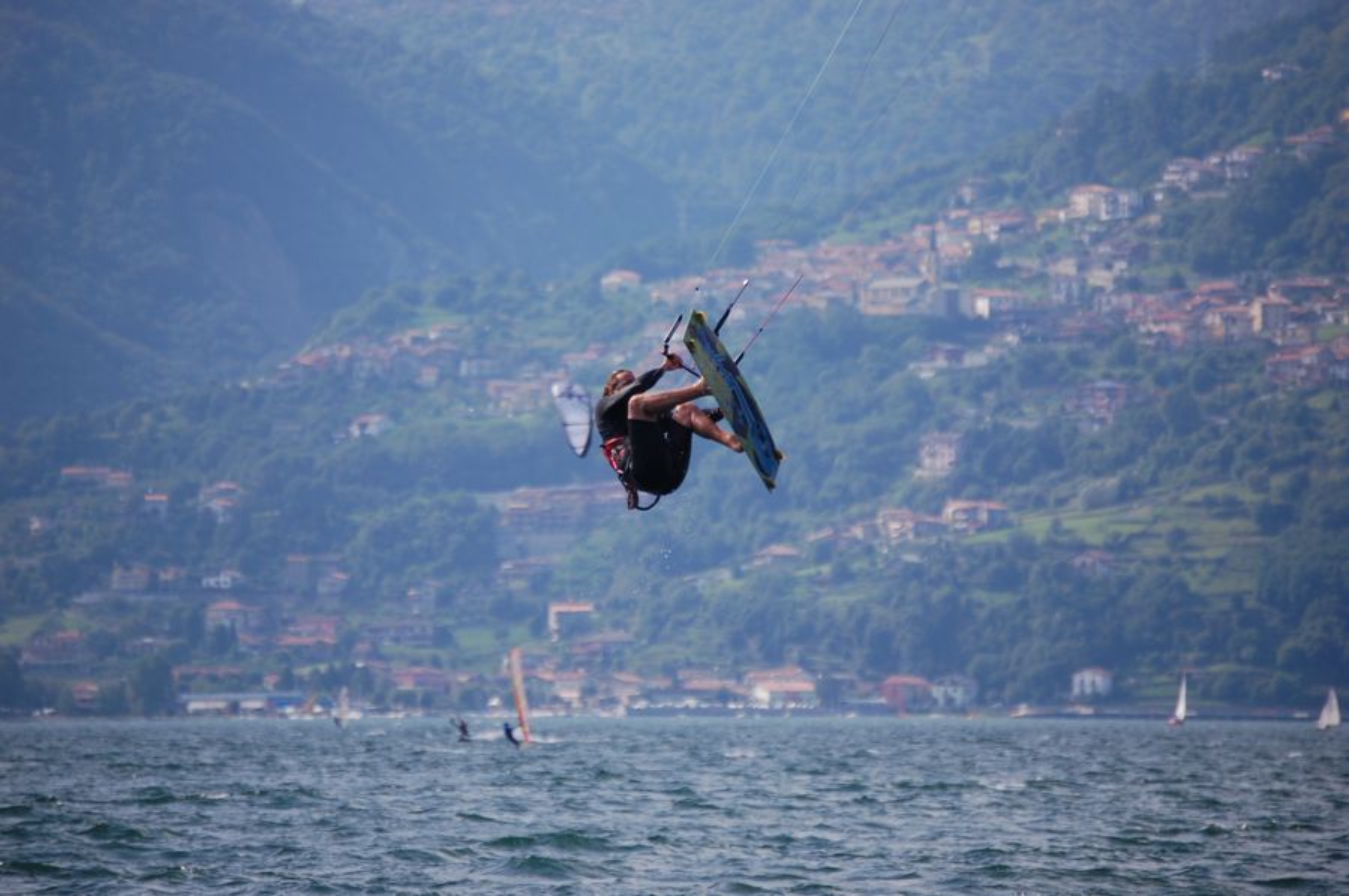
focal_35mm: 232
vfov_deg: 5.9
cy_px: 448
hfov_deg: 8.9
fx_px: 8703
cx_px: 674
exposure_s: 1/800
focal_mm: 155
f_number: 5.3
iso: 200
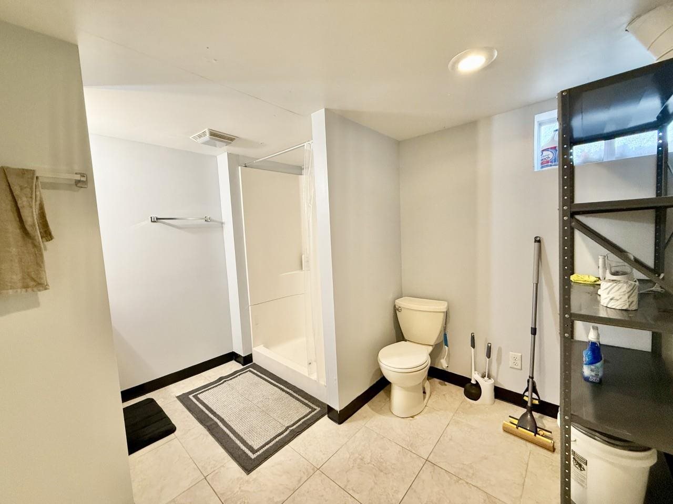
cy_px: 252
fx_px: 272
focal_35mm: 14
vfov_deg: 85.7
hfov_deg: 102.1
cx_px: 336
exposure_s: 1/60
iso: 250
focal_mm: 2.22
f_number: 2.2
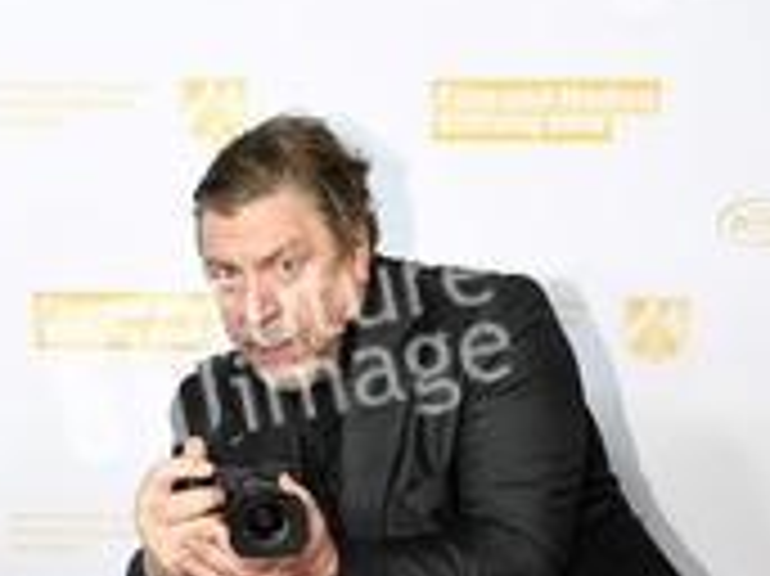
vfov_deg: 16.1
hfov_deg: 21.8
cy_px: 580
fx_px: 2001
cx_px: 410
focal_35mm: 90
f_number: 3.5
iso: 800
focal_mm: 40
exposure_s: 1/500
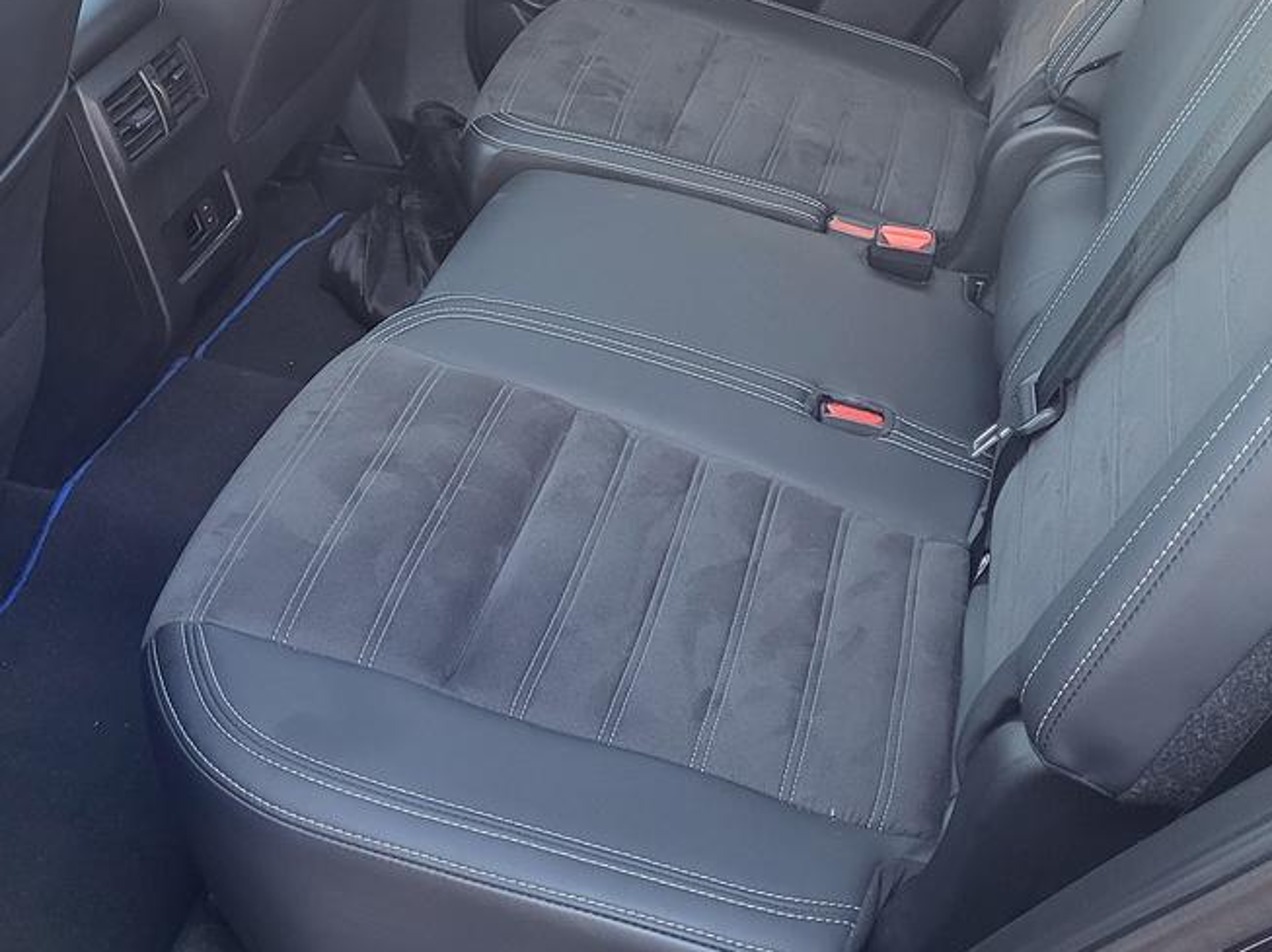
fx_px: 1873
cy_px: 238
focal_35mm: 51
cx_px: 468
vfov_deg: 28.1
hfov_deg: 37.3
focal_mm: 5.4
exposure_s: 1/50
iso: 250
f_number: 1.8
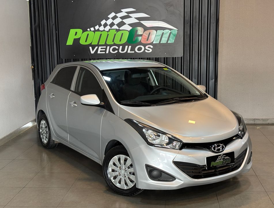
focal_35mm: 52
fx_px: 413
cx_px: 137
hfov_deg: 36.7
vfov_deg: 28.2
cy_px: 104
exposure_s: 1/40
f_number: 1.6
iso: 100
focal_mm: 5.96
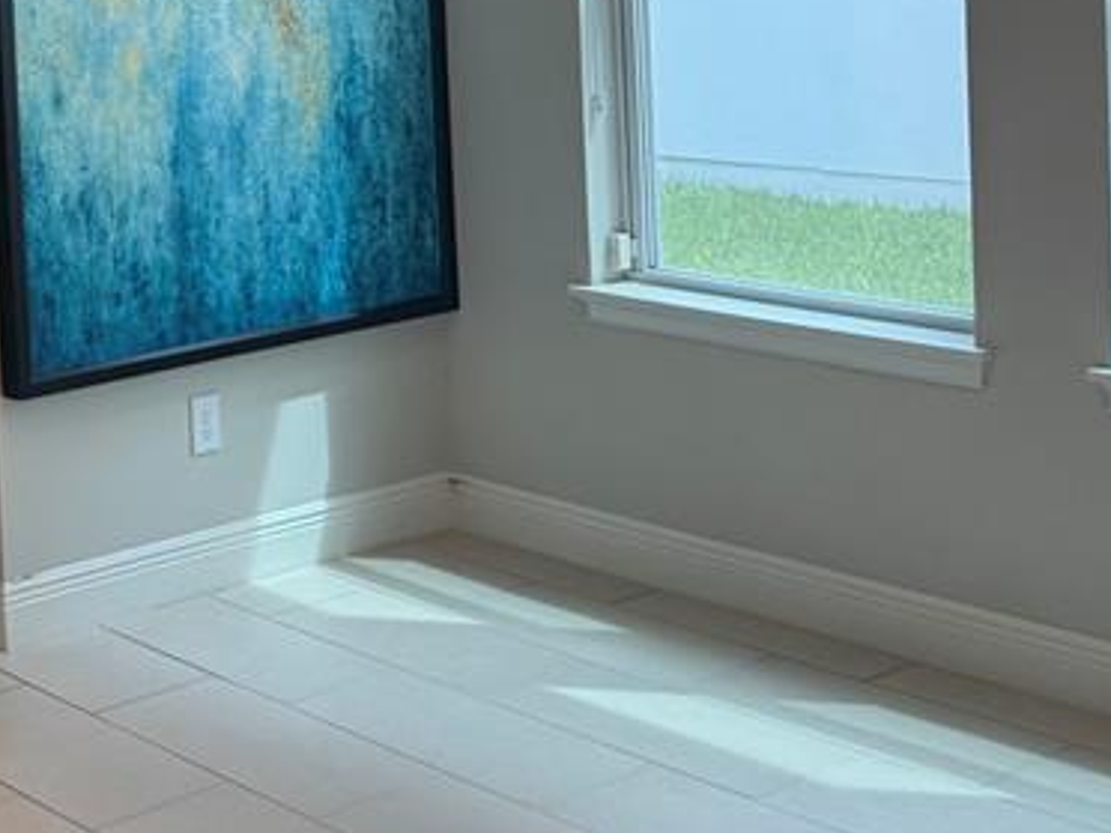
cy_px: -45
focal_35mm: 66
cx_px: -6
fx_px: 2118
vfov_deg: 21.3
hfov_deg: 27.6
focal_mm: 6.76
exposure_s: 1/120
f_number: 1.78
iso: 80
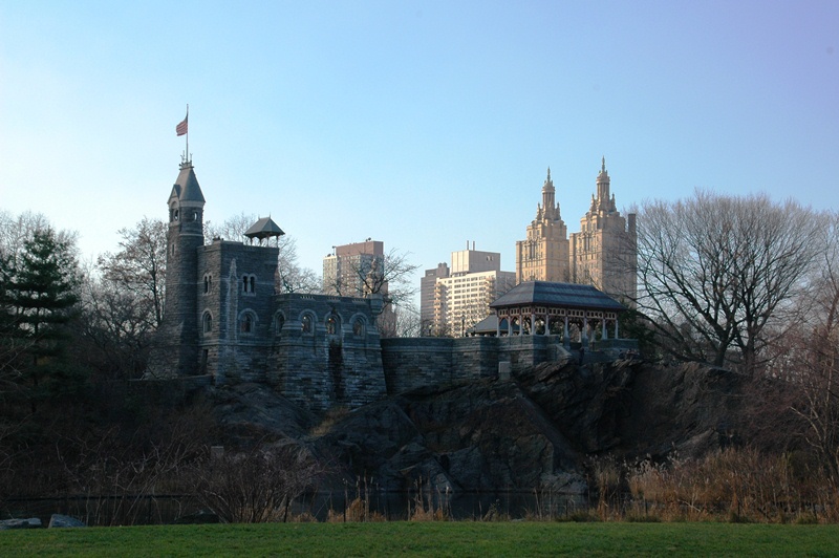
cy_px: 279
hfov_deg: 27.0
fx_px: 1746
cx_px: 420
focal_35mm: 75
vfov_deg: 18.2
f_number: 10
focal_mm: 50
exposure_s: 1/200
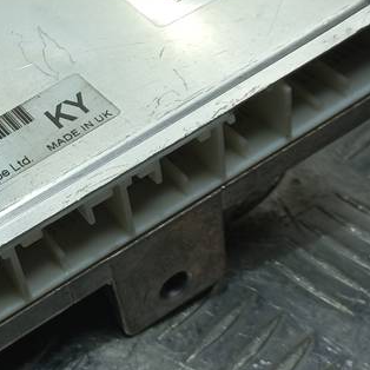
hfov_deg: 23.1
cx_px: 13
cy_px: 118
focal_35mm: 72
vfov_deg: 23.9
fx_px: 871
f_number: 1.8
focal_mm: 4.6
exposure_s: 1/100
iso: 25
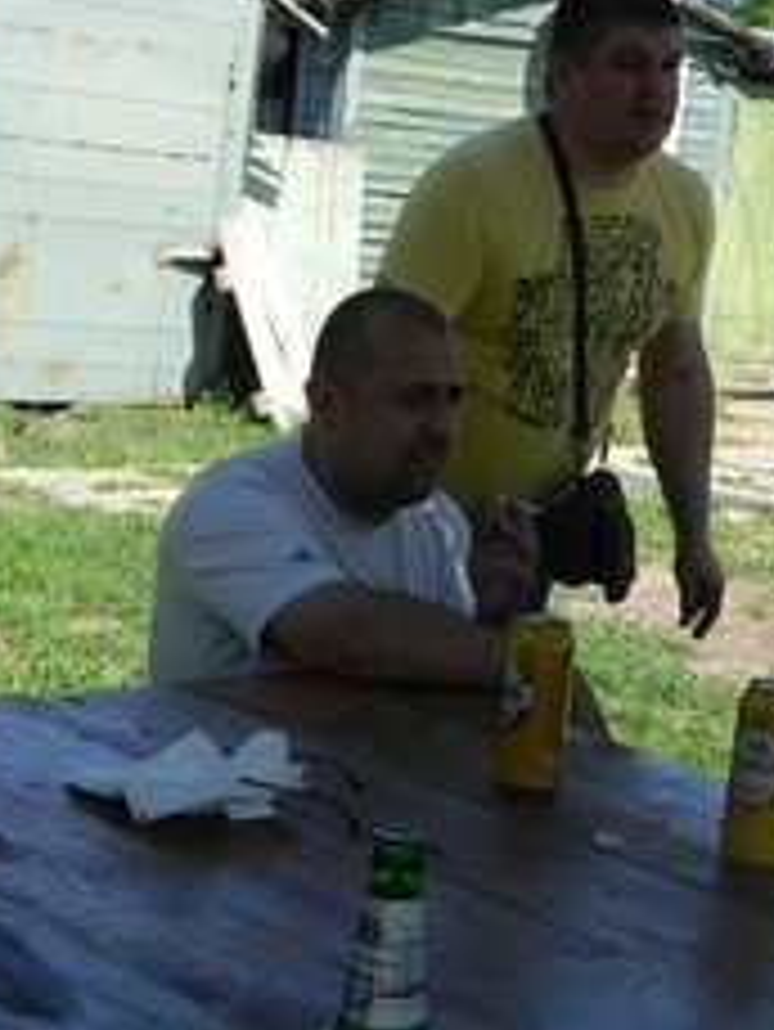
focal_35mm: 82
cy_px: 495
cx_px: 400
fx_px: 2442
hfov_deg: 18.0
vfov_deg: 23.8
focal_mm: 8.4
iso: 80
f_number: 3.6
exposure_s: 1/500
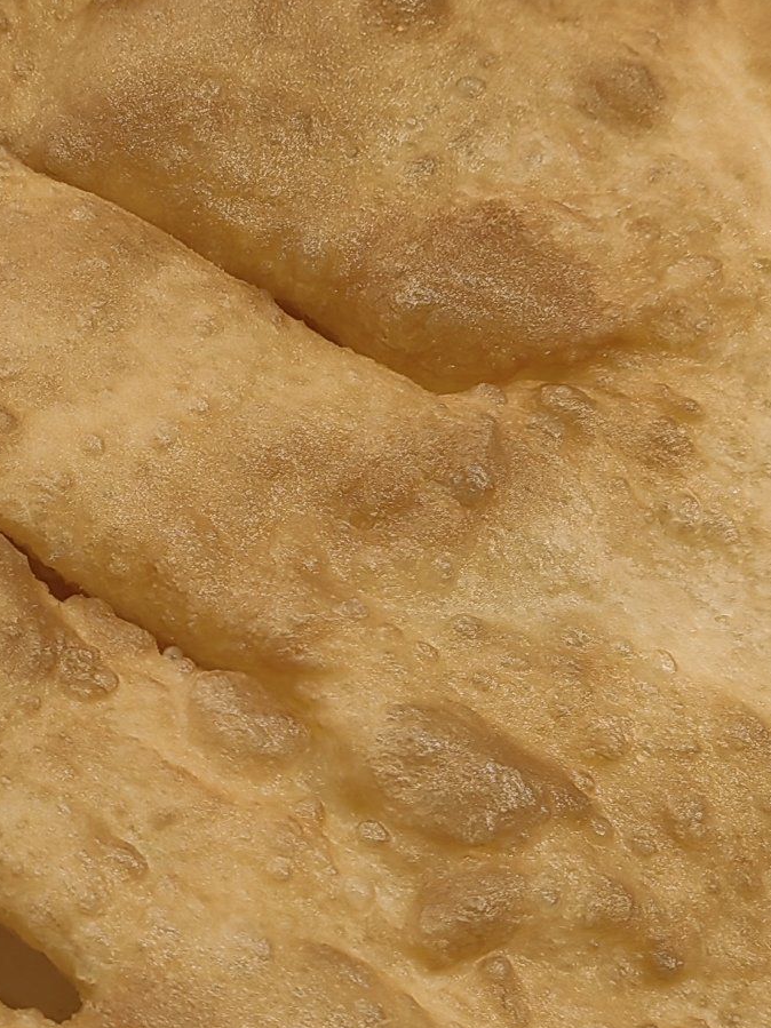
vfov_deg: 23.8
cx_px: -100
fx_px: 2436
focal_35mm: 82
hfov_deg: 17.3
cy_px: 605
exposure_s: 1/100
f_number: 1.8
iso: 160
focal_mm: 5.54
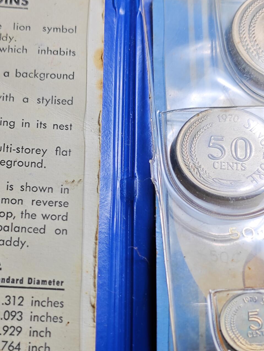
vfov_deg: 28.1
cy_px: 220
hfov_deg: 21.2
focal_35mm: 69
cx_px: 89
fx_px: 701
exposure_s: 1/100
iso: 50
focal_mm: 5.84
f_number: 1.6
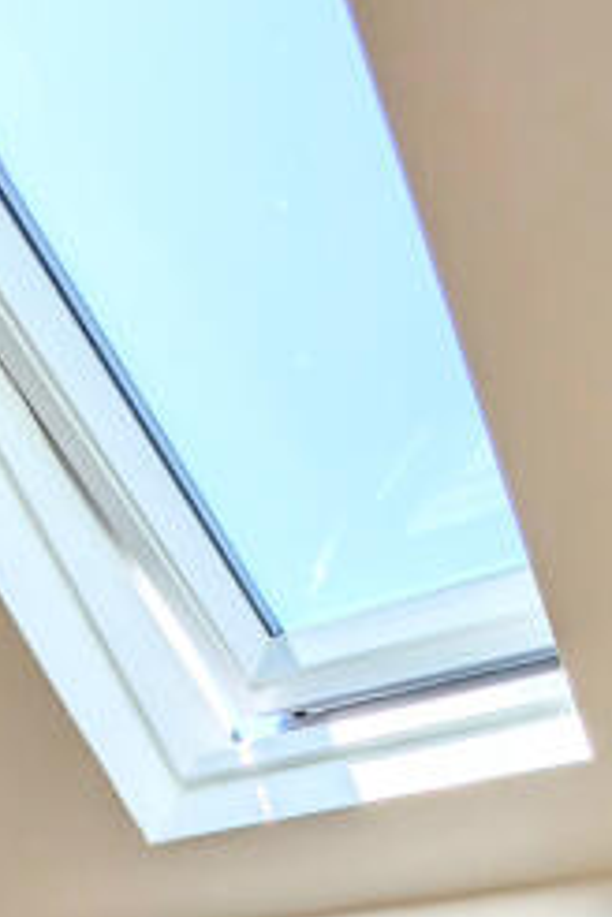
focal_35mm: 52
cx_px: 317
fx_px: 1326
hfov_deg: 26.0
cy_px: 1221
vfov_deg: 29.7
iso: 42
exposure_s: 1/1040
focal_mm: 2.23
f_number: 1.95
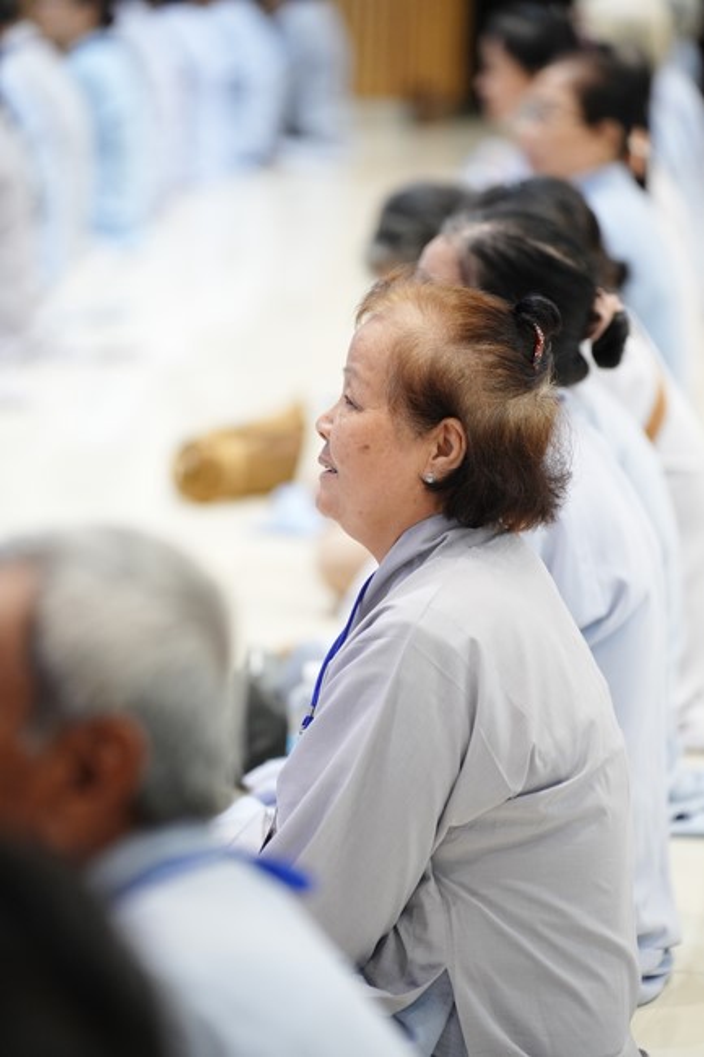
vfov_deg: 13.7
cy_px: 528
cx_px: 352
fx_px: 4402
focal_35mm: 150
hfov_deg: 9.1
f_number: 2.8
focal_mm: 150
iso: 3200
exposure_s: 1/125
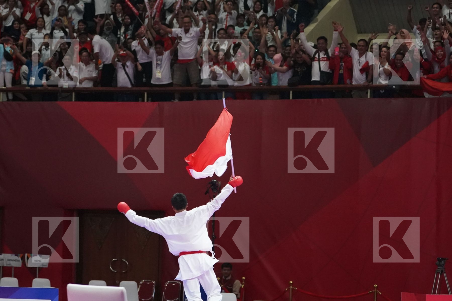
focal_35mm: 147
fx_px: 1846
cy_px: 150
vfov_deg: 9.3
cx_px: 226
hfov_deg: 14.0
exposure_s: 1/1000
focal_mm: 98
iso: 6400
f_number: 4
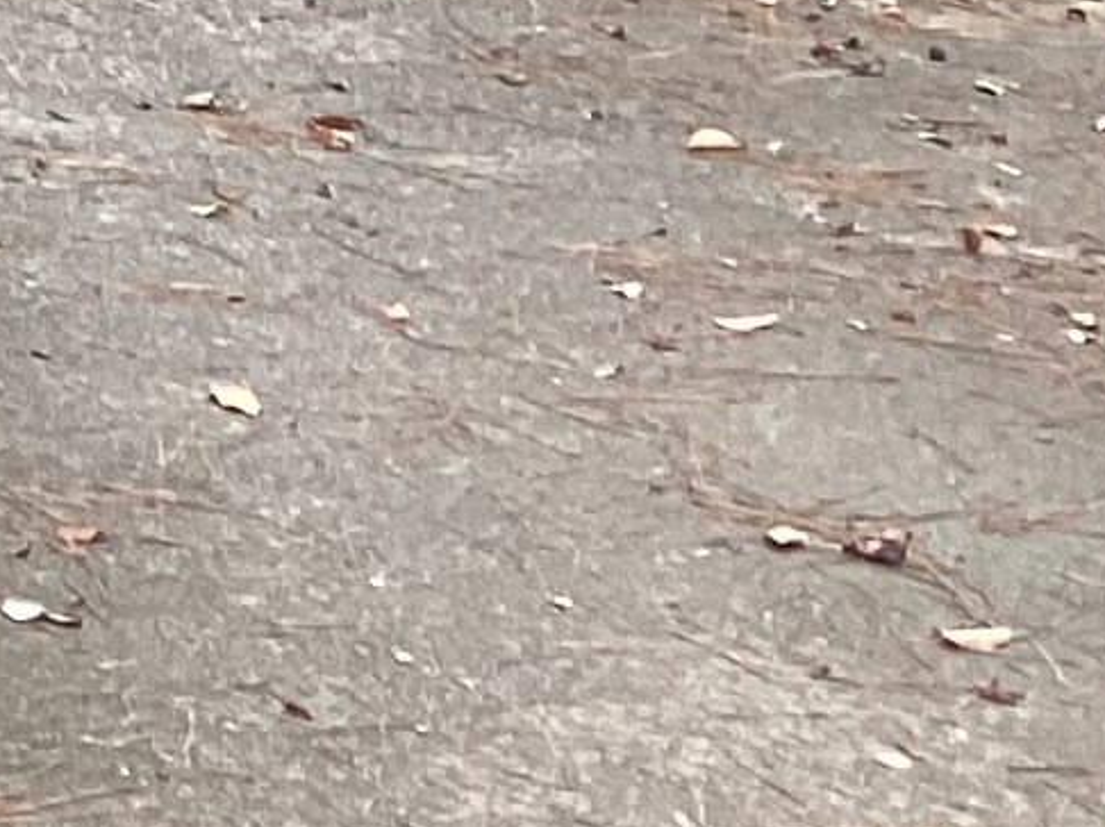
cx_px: -2319
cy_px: -1231
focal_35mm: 196
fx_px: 6254
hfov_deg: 8.4
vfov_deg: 7.1
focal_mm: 3.3
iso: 64
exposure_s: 1/60
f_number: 2.4
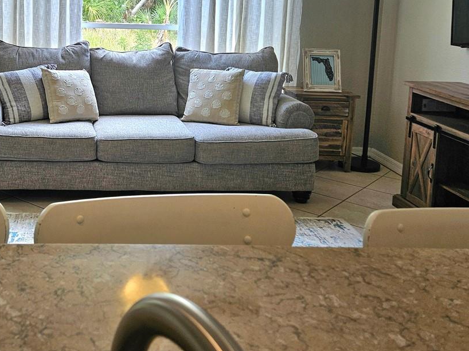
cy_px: 56
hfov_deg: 40.6
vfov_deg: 31.1
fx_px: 610
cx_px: 102
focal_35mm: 45
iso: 32
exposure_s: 1/120
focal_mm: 5.4
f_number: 1.8
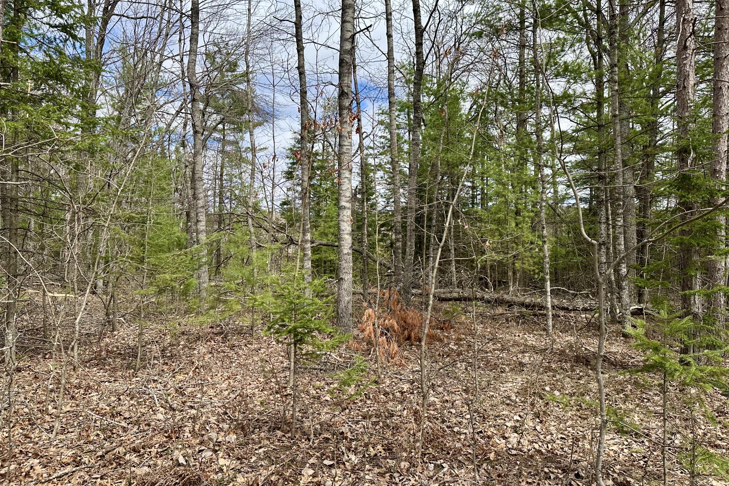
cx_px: 364
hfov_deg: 71.5
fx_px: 506
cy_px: 232
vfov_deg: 51.3
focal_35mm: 25
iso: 80
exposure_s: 1/2469
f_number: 1.78
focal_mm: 6.86
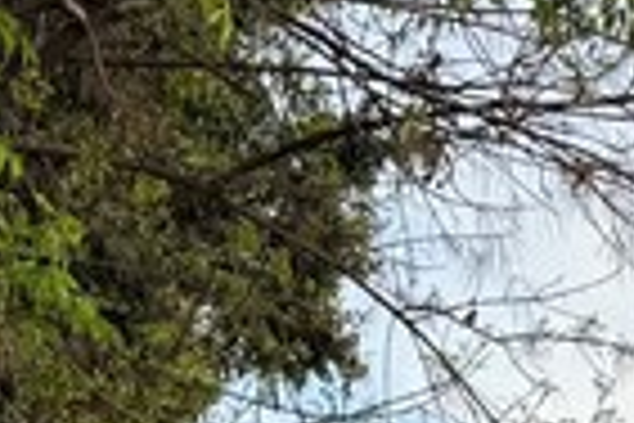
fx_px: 3187
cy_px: 1008
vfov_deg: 7.1
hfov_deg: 11.0
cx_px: 904
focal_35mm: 181
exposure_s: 1/1026
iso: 80
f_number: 1.78
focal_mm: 6.76
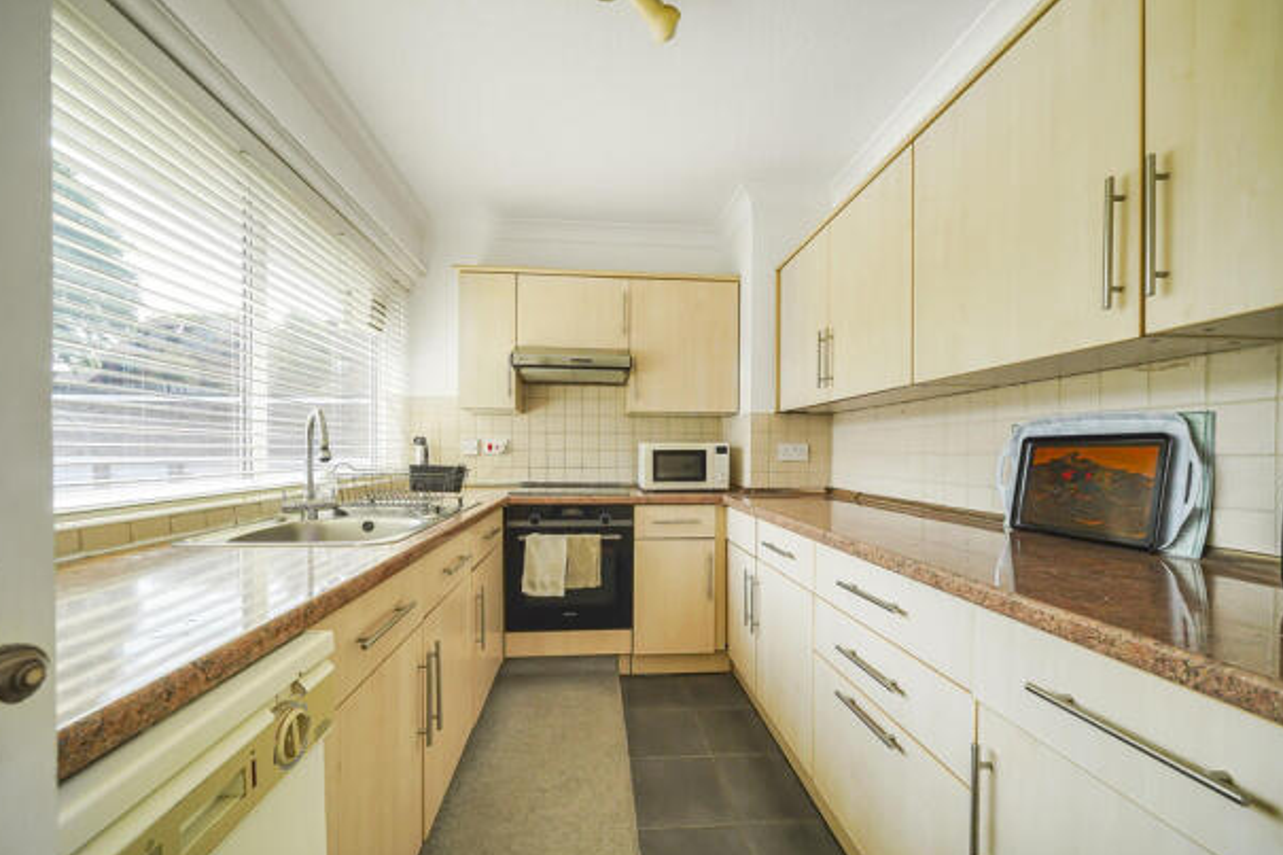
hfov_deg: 108.3
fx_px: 463
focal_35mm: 13
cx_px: 629
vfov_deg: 85.2
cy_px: 461
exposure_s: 1/200
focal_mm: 12
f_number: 8
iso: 400
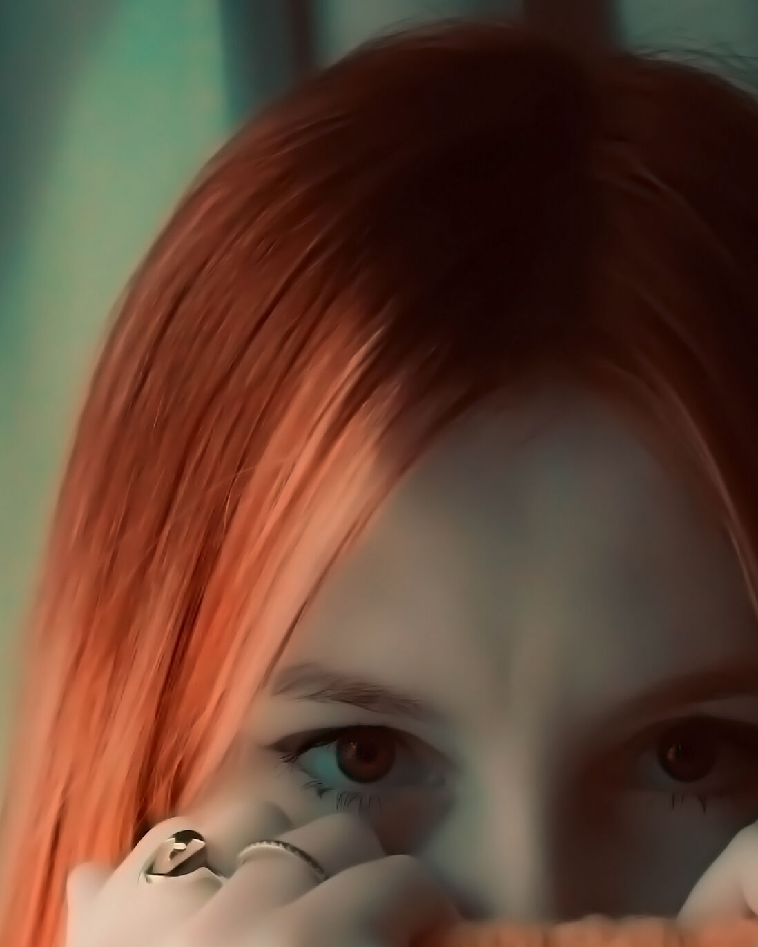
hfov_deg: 12.5
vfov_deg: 15.5
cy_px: 777
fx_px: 3448
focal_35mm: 123
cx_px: 529
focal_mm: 50
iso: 1000
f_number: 5
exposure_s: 1/100
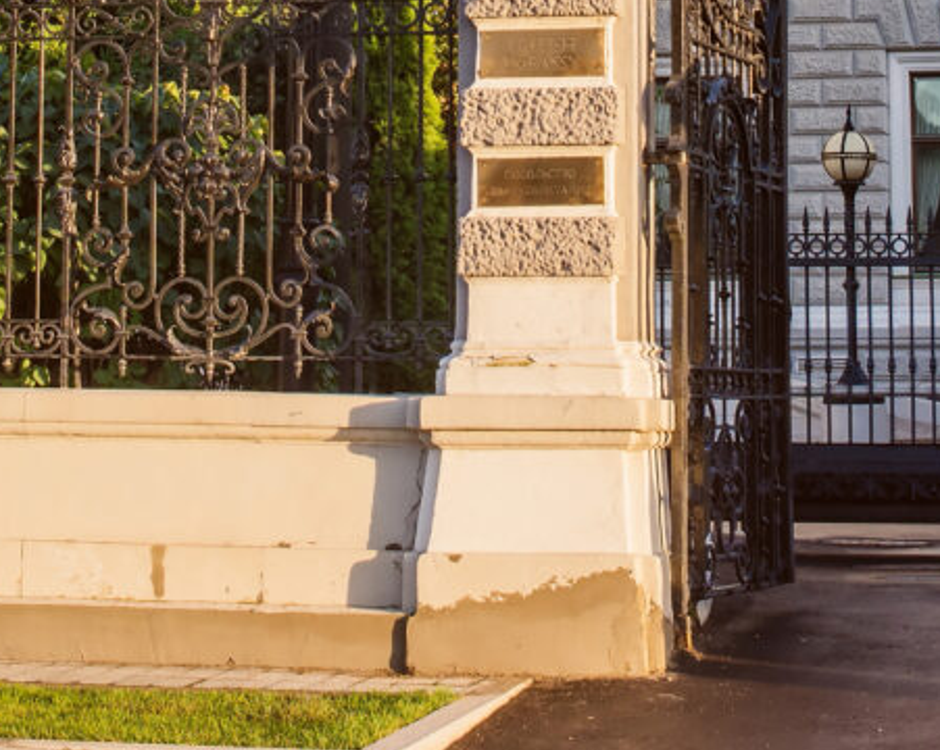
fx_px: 3113
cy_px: -266
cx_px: 436
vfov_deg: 13.2
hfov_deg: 17.2
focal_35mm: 112
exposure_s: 1/250
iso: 200
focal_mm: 35
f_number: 5.6
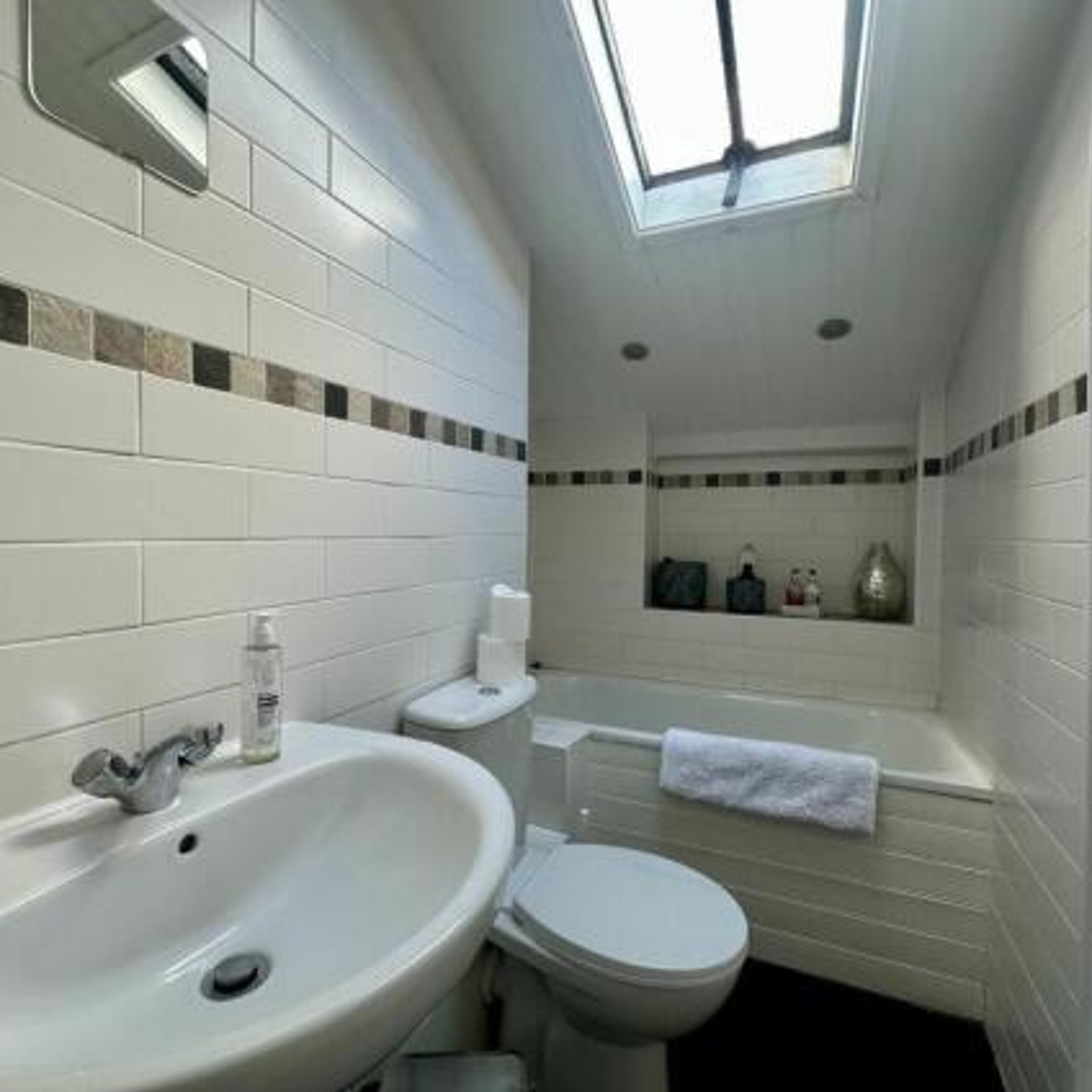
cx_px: 524
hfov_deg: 83.9
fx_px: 607
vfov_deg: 84.0
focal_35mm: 17
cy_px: 542
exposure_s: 1/99
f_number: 2.2
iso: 100
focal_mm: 2.22
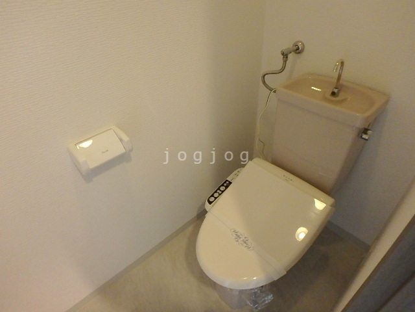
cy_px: 156
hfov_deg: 79.0
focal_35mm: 21
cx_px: 208
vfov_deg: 63.4
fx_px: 252
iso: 800
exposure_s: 1/20
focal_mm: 3.7
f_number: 3.5
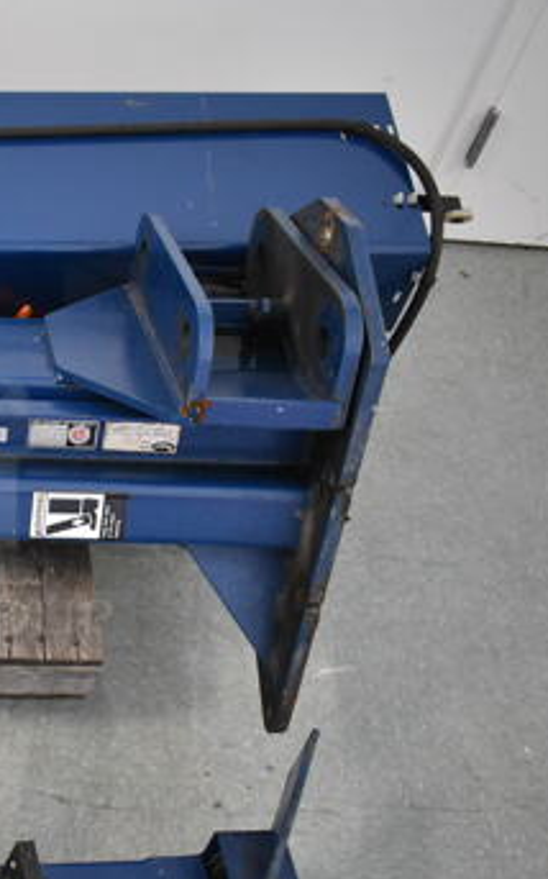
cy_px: 510
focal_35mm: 49
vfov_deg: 41.0
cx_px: -149
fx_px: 1172
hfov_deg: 23.5
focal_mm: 18
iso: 1600
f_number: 3.5
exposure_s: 1/30
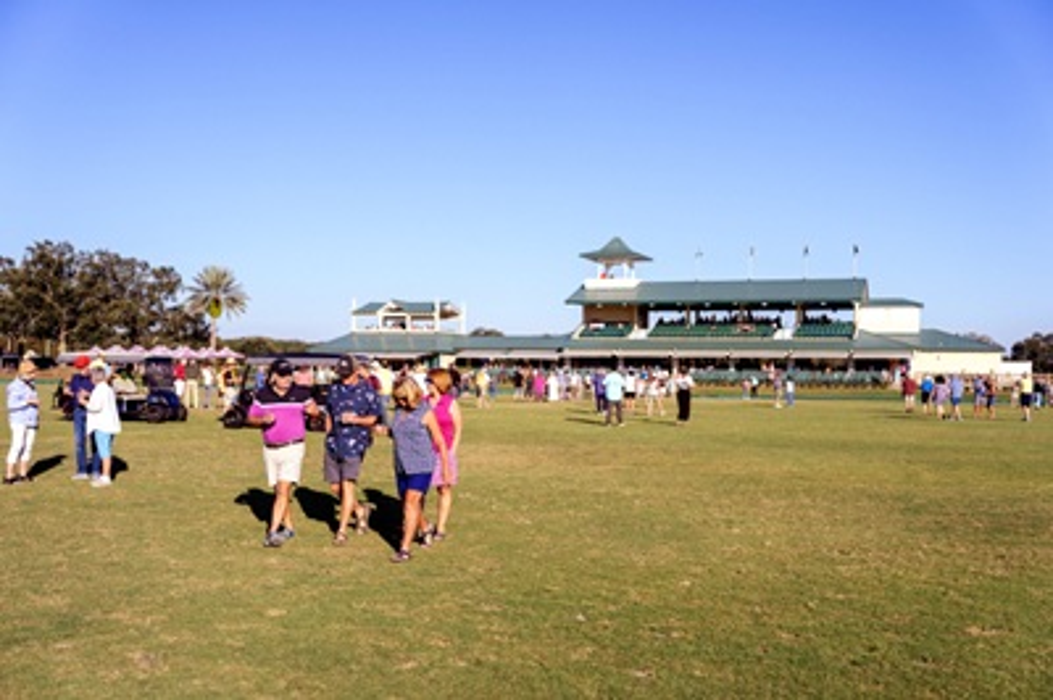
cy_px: 350
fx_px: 1081
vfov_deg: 35.9
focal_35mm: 37
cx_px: 526
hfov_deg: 51.9
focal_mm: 37
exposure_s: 1/1600
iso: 100
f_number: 2.8
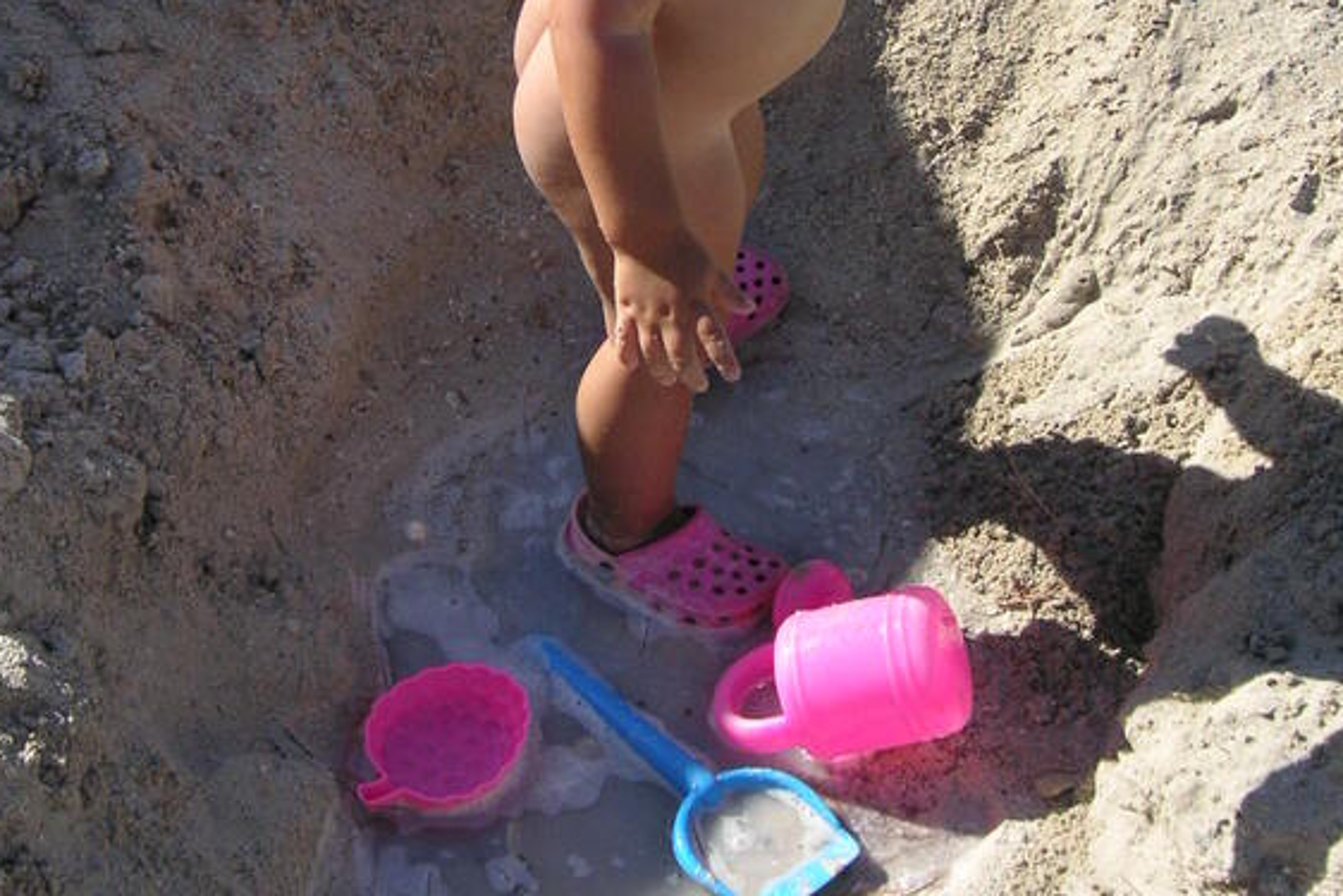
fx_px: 2761
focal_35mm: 74
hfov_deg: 27.3
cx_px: 667
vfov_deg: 18.3
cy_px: 208
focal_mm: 8.4
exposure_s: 1/750
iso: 50
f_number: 3.4
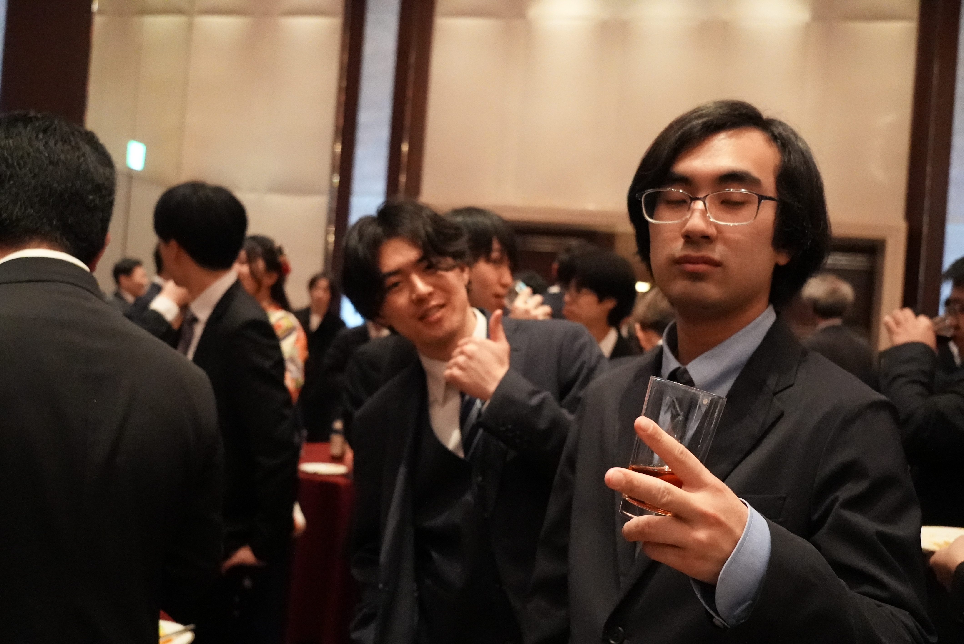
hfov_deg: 53.1
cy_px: 322
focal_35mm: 36
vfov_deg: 36.9
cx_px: 482
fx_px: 964
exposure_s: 1/500
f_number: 5
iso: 40000
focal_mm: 36
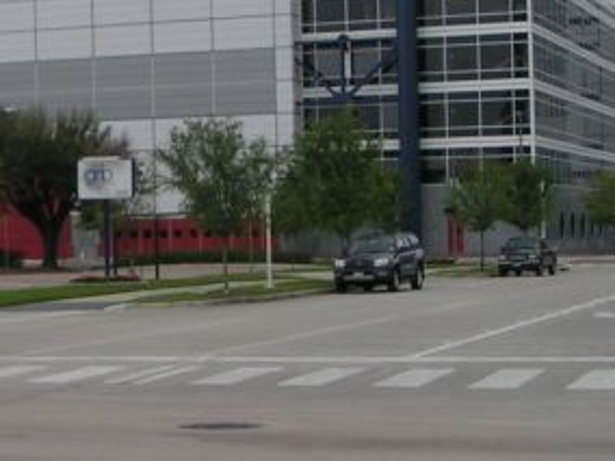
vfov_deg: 13.8
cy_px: 195
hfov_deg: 17.7
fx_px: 1901
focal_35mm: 107
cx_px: -69
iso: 50
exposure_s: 1/400
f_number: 5.6
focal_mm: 5.8
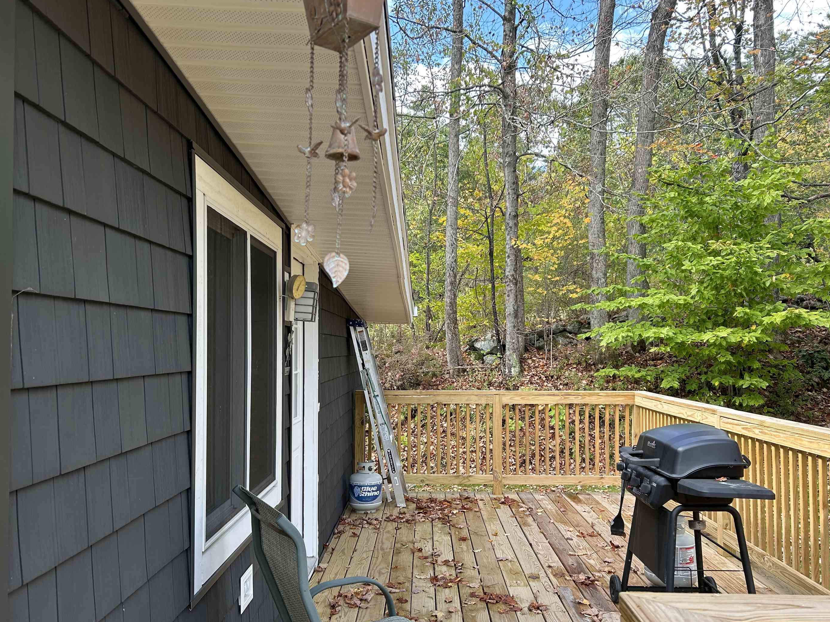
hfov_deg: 61.7
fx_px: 695
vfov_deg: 48.2
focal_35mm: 29
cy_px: 330
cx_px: 413
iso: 50
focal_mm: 5.7
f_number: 1.5
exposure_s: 1/361
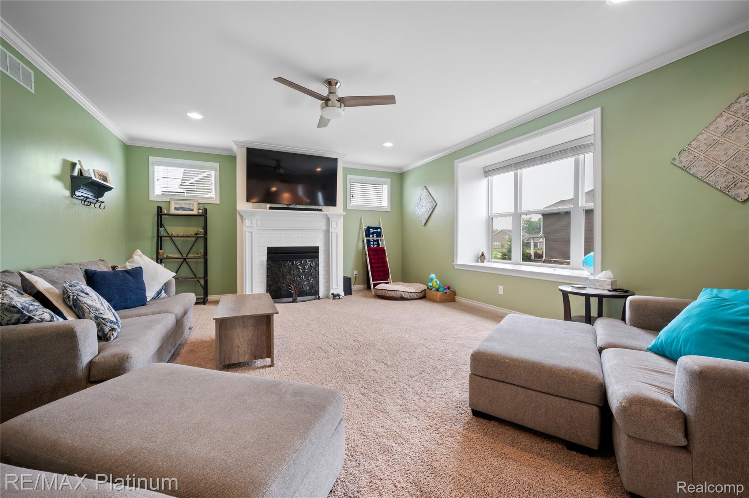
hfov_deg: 104.3
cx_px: 374
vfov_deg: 81.1
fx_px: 291
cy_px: 249
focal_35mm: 14
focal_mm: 14
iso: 100
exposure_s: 1
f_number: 11
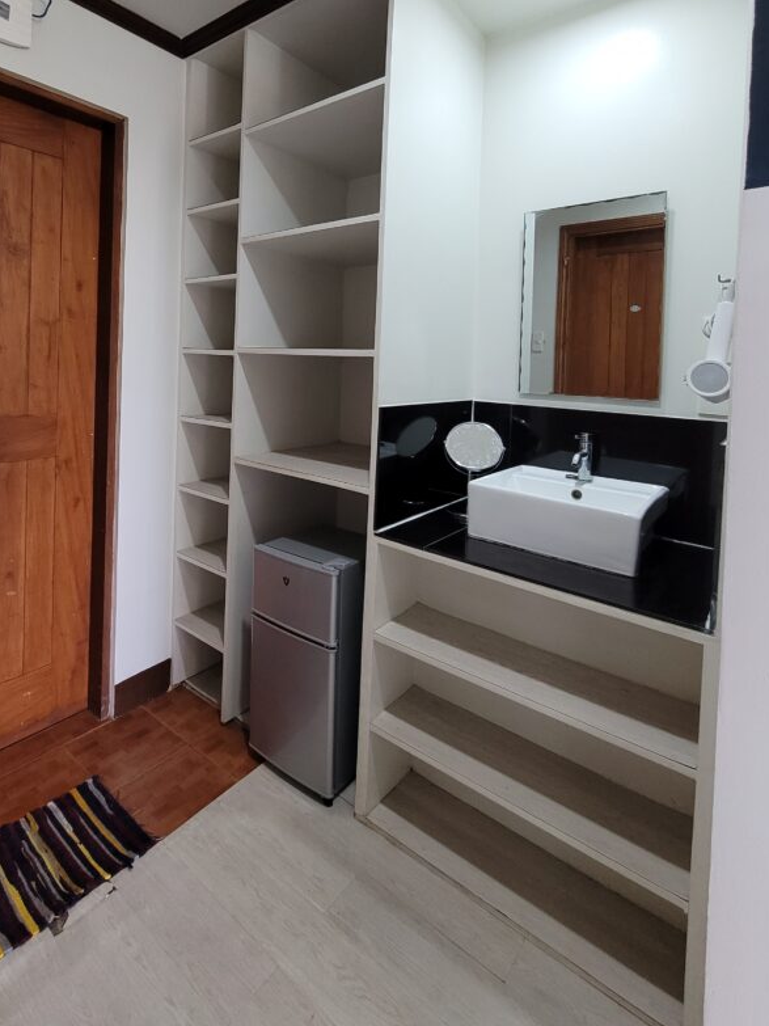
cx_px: 292
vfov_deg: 89.0
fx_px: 504
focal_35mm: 17
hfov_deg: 73.5
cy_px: 376
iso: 400
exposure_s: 1/60
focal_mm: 2.2
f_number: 2.2
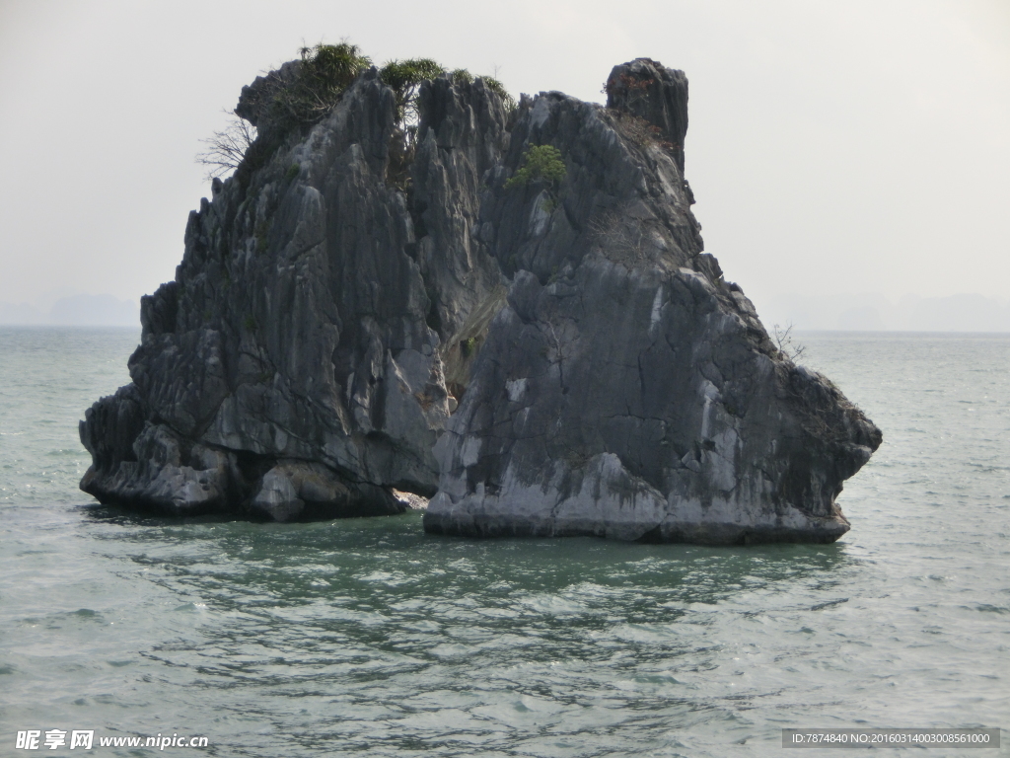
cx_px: 505
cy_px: 379
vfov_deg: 13.5
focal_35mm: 110
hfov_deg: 17.9
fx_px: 3209
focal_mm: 19.54
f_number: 5.4
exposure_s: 1/800
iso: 80
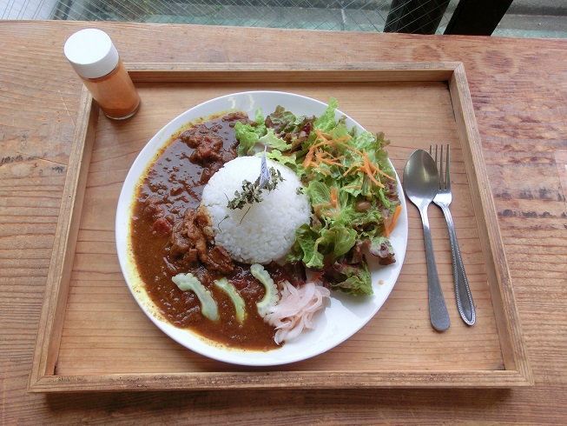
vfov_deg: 56.8
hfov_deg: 71.6
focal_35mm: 24
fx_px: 393
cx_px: 284
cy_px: 213
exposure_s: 1/80
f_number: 3
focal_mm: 4.24
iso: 100
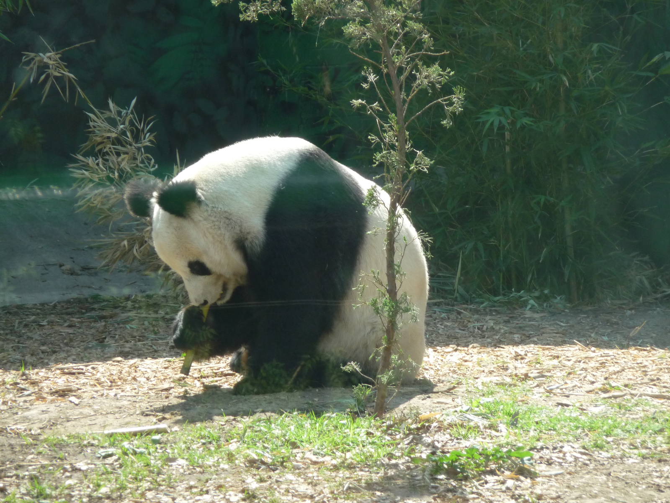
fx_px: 4955
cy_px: 252
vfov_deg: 5.8
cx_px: 335
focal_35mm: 256
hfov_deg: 7.7
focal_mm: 44
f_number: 4.9
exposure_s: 1/250
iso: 200
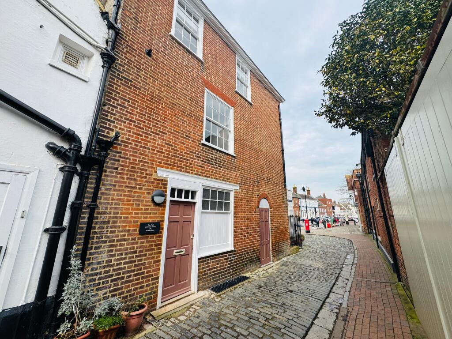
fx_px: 183
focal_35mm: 14
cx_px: 226
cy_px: 170
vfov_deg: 85.7
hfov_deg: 102.1
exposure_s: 1/687
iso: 50
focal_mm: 2.22
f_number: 2.2
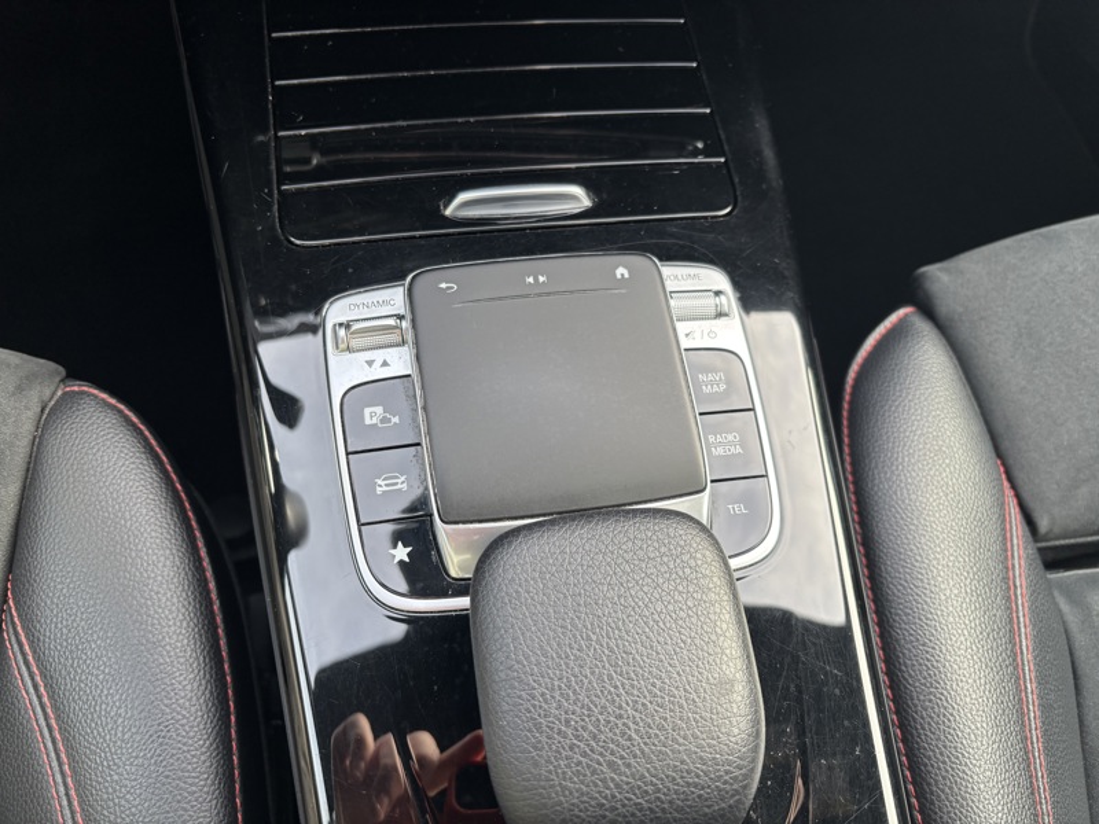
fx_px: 825
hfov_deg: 67.3
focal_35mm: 26
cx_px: 550
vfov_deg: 53.1
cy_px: 412
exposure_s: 1/121
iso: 80
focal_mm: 5.96
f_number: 1.6
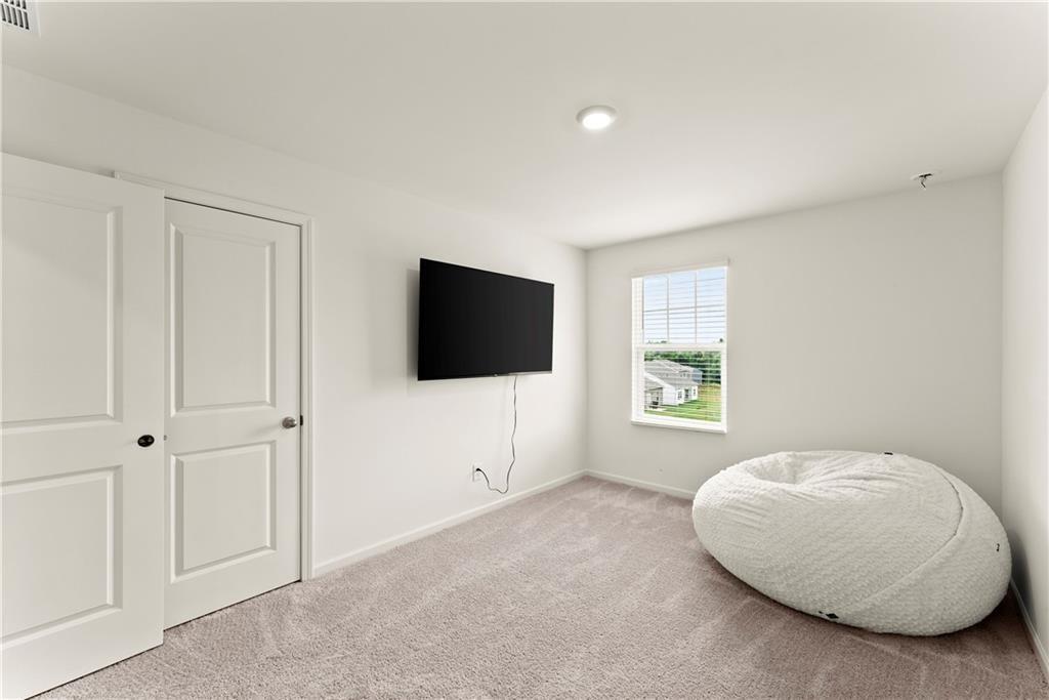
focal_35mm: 14
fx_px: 408
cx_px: 524
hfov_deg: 104.2
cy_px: 350
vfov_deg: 81.2
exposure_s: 1/8
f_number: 10
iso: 640
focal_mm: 14
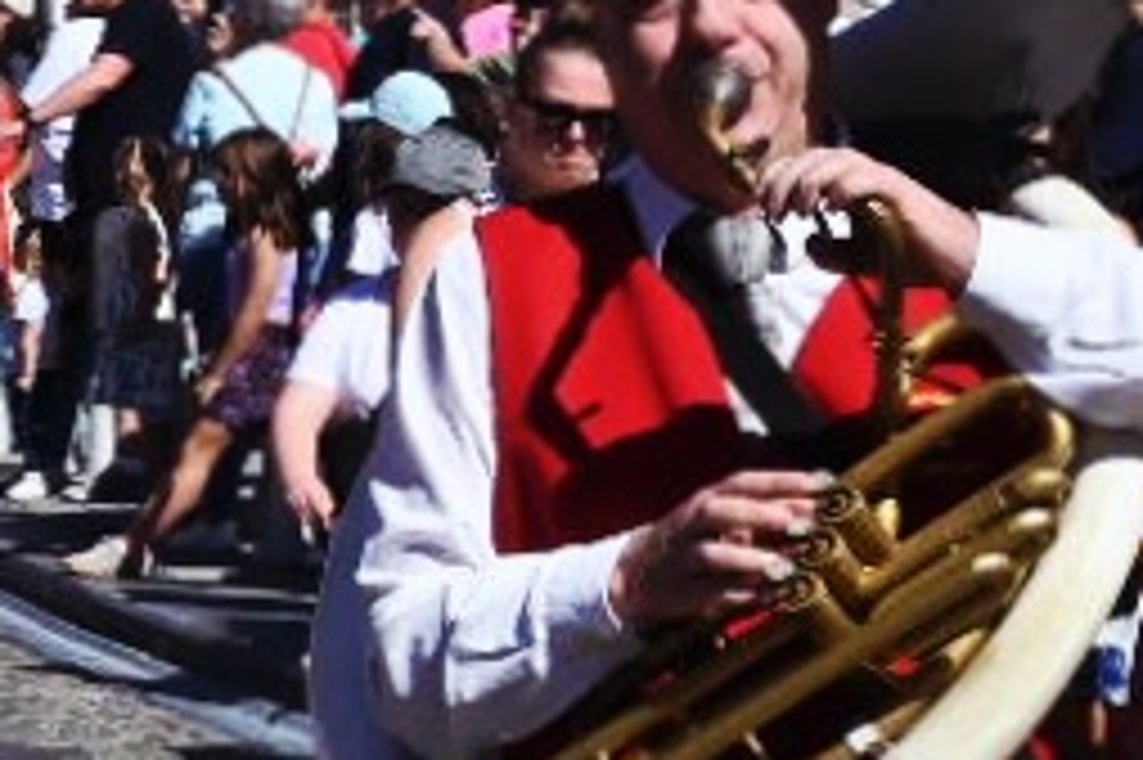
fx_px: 5679
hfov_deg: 10.7
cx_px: -1006
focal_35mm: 179
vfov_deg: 7.7
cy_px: 479
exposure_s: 1/1250
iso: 1250
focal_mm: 36
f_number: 18
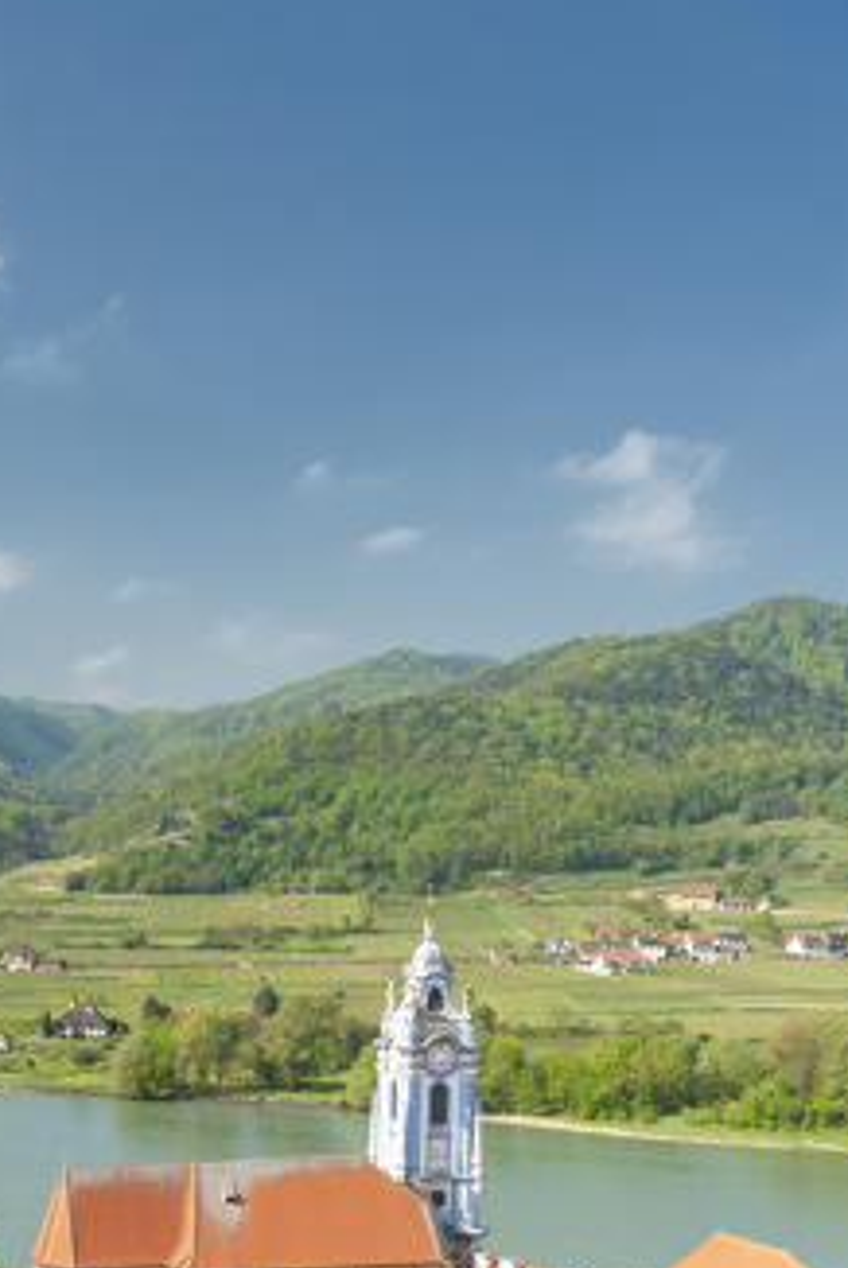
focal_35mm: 57
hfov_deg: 23.5
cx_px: 191
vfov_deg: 33.2
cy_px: 1145
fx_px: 2010
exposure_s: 1/125
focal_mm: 31
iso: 200
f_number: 8
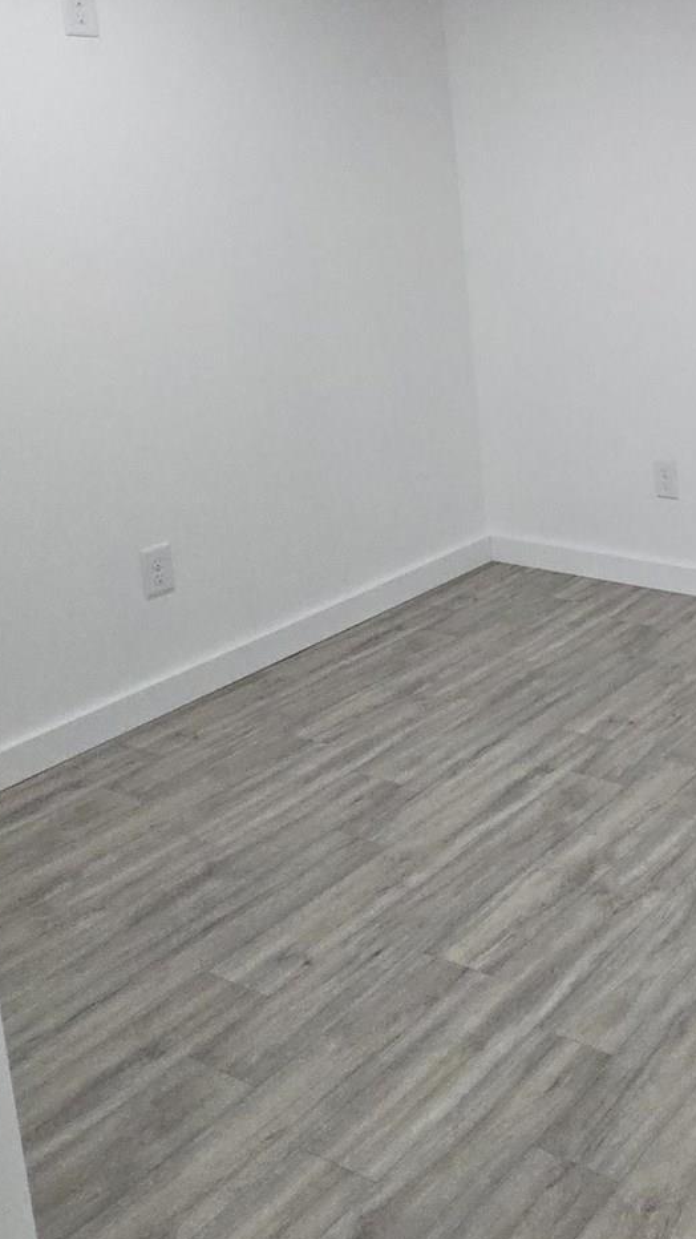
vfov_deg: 54.7
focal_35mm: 35
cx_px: 915
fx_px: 1149
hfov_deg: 27.7
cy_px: 354
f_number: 2.2
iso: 320
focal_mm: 2.2
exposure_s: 1/60
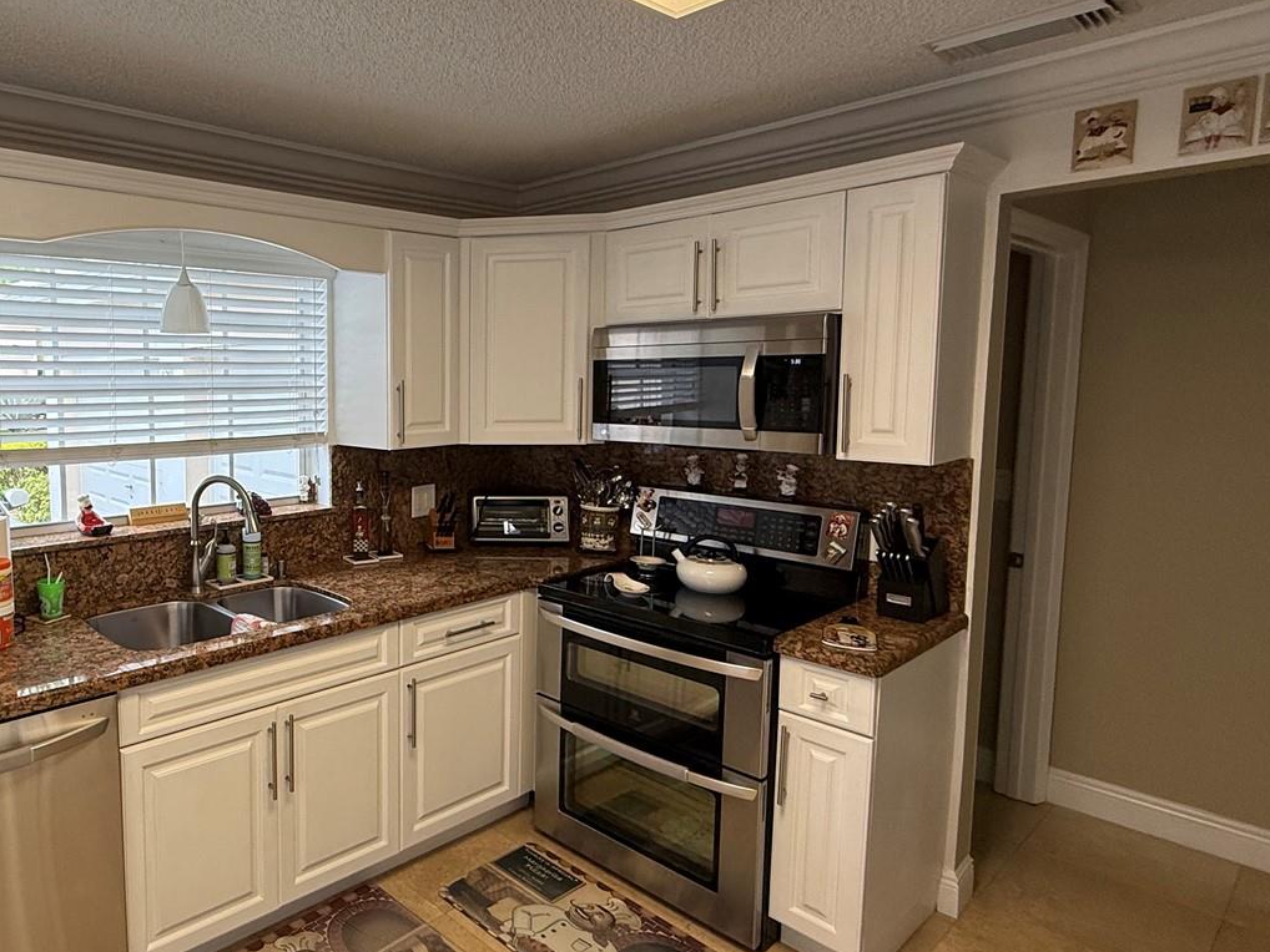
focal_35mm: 22
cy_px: 442
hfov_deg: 71.2
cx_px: 317
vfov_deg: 61.0
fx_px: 807
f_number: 2.2
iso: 125
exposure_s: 1/120
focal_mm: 2.22
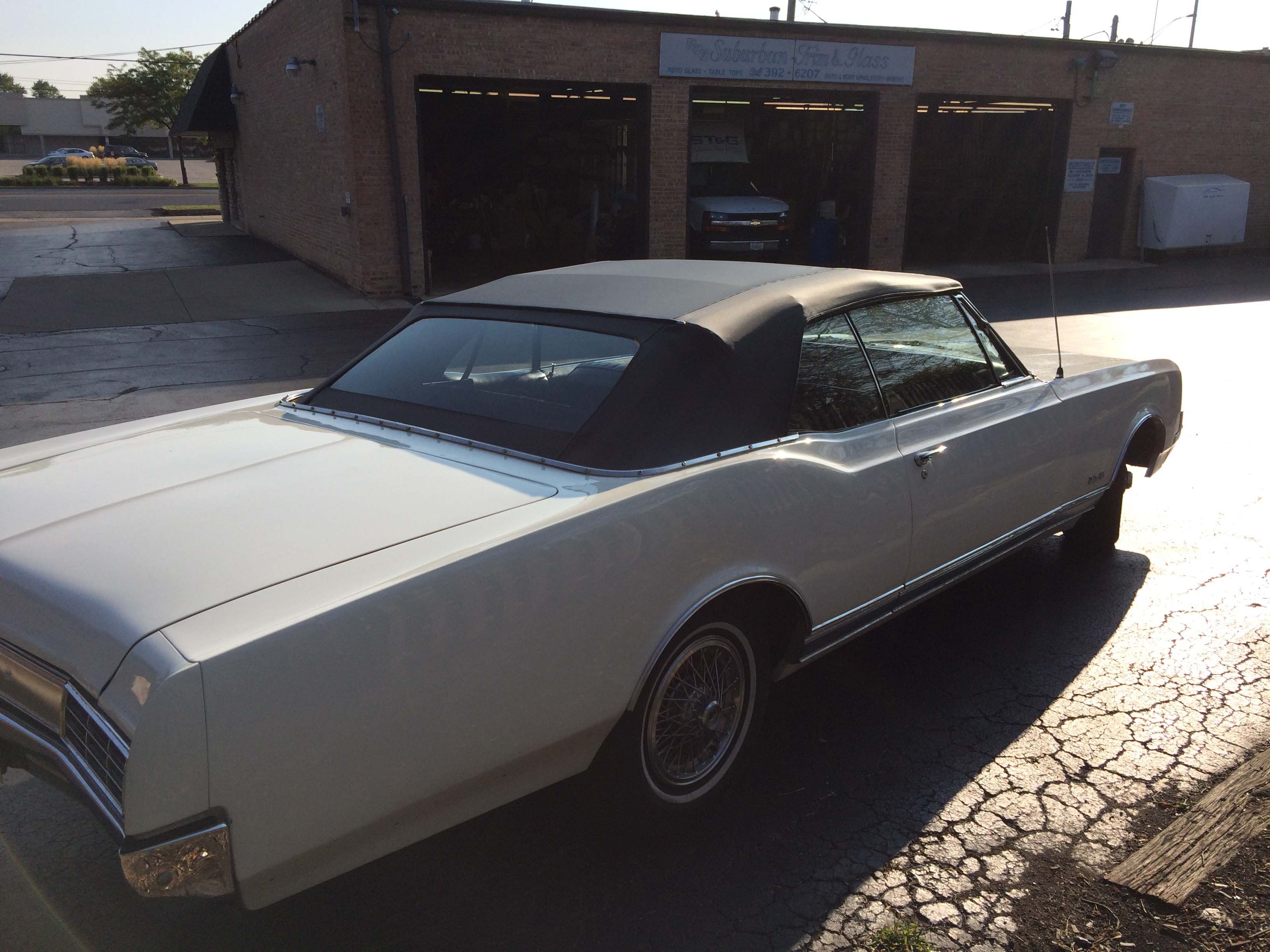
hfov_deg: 61.7
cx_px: 635
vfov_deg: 48.2
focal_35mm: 29
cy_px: 476
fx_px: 1064
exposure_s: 1/2053
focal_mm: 4.15
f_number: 2.2
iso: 32
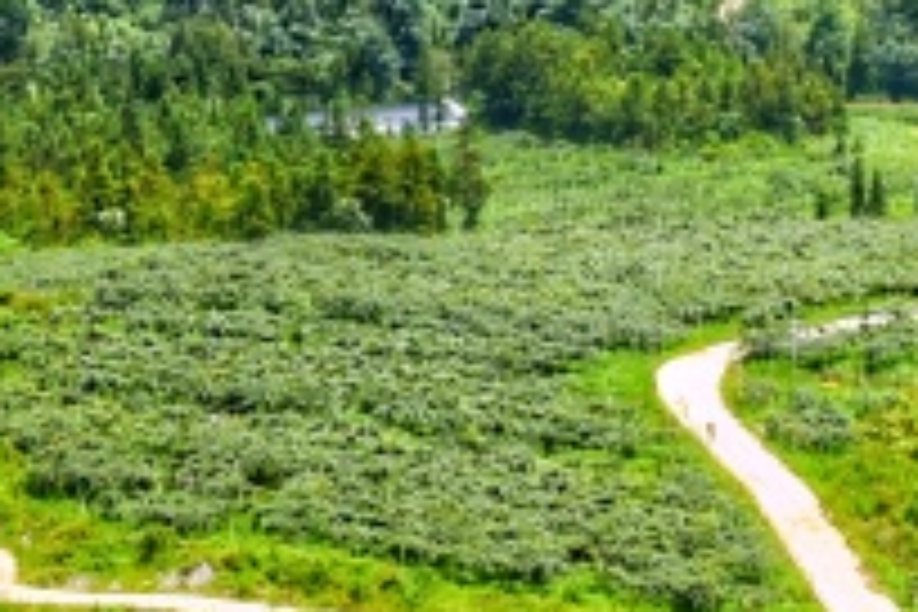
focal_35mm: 194
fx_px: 4947
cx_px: 86
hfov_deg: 10.5
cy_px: -252
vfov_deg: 7.0
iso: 100
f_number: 18
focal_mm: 22
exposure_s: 1/50
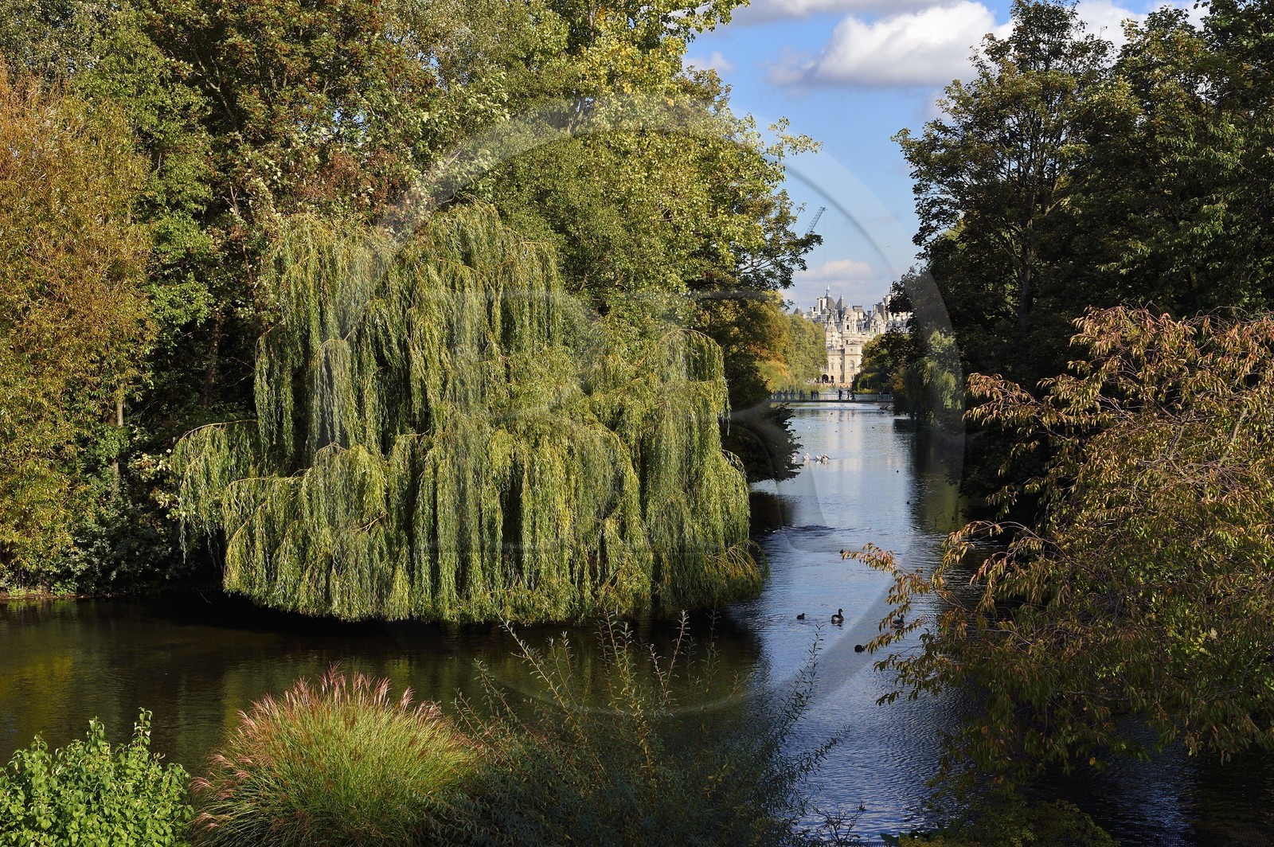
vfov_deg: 24.6
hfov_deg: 36.3
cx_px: 637
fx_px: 1945
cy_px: 424
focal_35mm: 55
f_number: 13
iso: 400
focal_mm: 55
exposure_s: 1/400
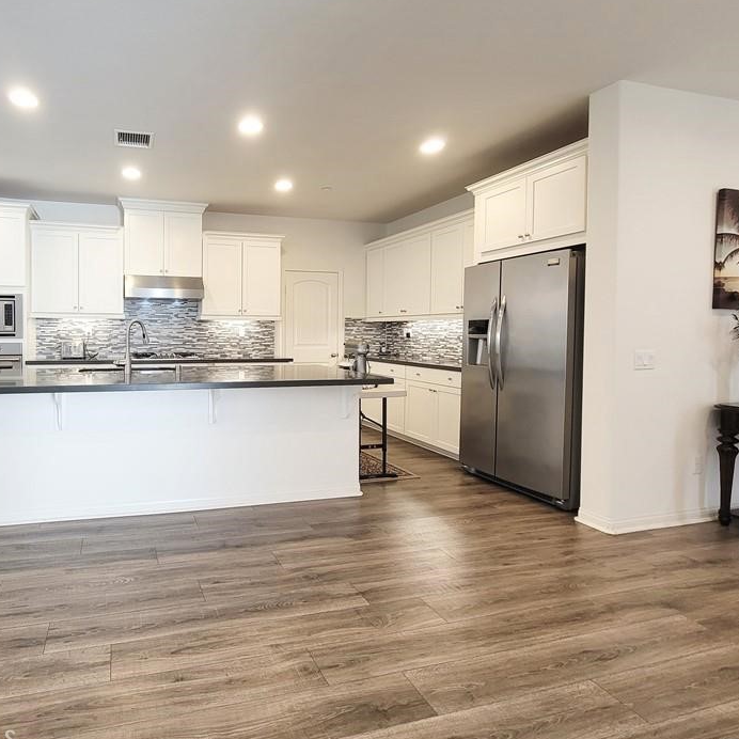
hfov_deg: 80.1
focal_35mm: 17
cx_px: 225
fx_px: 411
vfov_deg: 83.9
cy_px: 345
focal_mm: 2.2
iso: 160
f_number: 2.2
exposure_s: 1/60.2
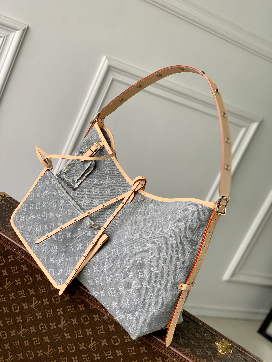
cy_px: 181
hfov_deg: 28.0
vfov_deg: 36.8
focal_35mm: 52
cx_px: 136
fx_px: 545
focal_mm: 6
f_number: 2.4
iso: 64
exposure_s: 1/122
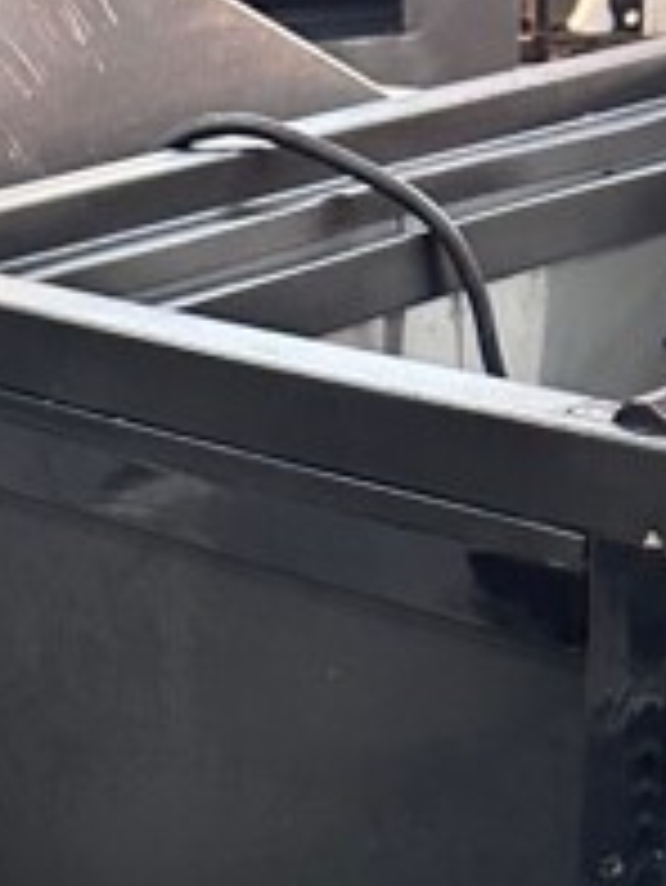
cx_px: 266
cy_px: 1365
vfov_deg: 17.6
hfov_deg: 14.9
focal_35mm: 99
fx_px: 2537
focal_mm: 6.86
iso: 400
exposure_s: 1/60
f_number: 1.78
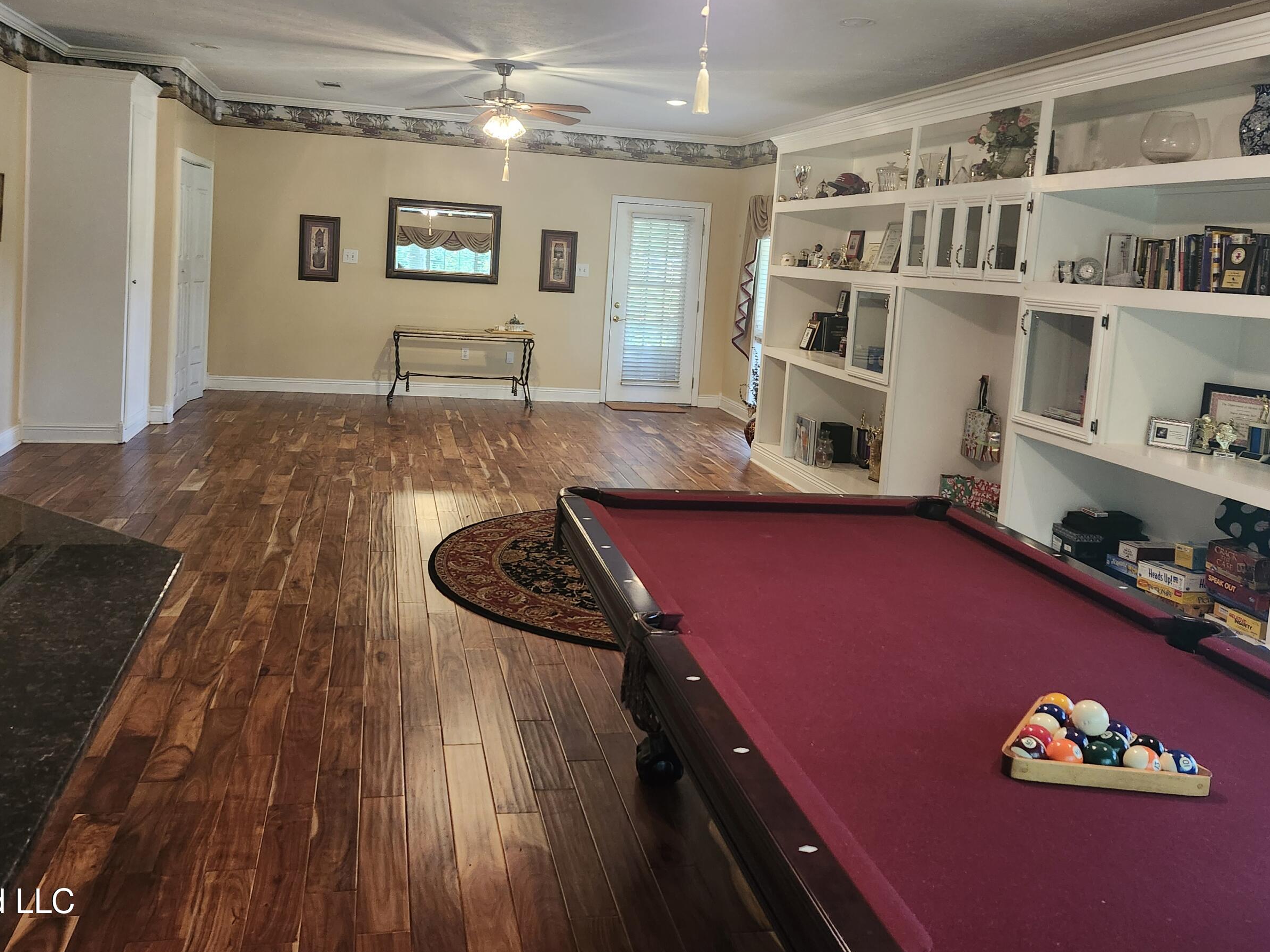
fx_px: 1064
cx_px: 629
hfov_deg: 61.7
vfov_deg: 47.8
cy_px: 356
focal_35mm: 29
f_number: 1.8
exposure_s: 1/120
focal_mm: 5.54
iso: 640
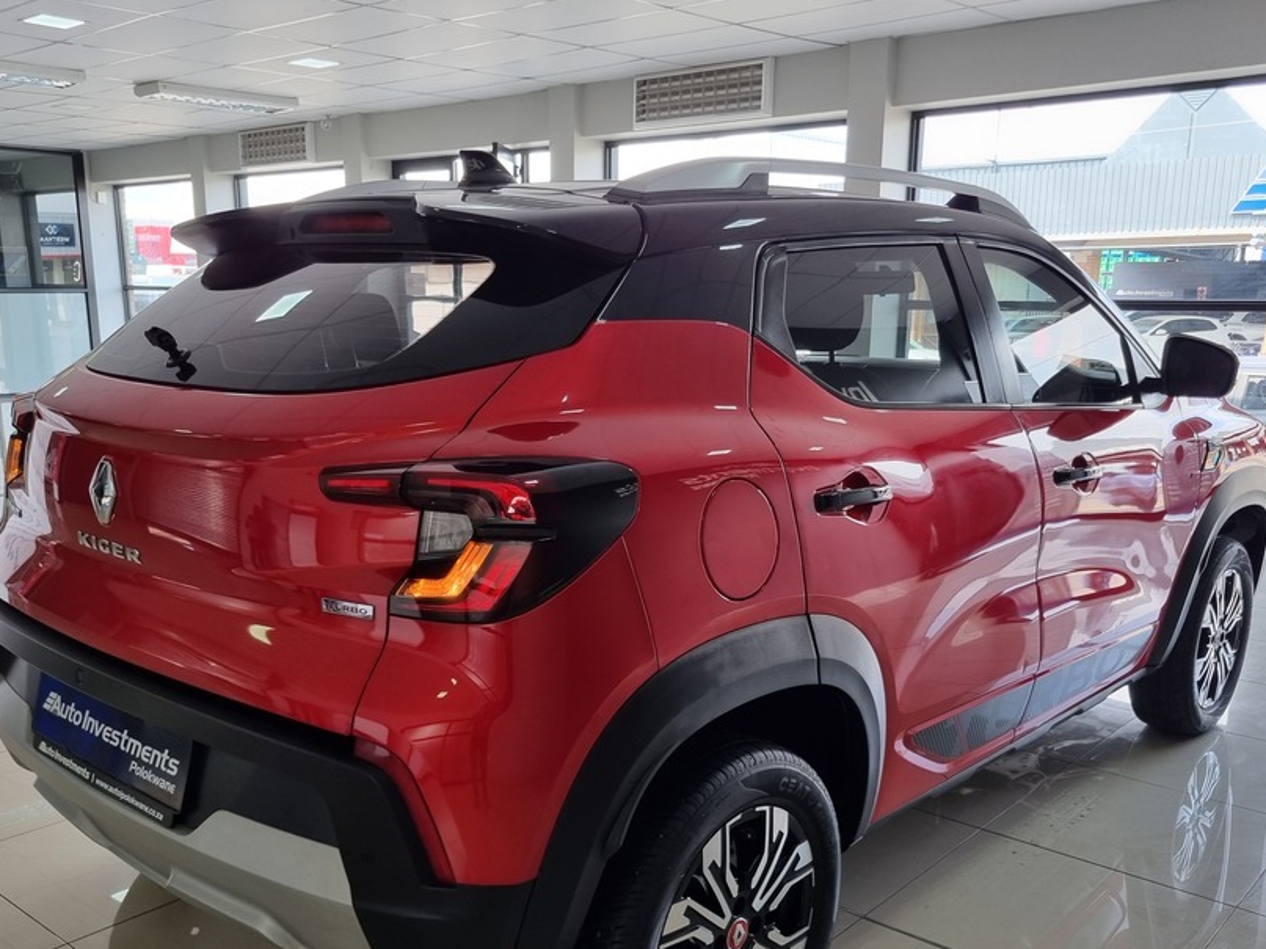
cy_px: 576
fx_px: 1207
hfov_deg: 55.3
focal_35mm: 33
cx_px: 607
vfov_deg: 42.7
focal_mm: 5.4
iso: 64
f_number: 1.8
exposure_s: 1/100
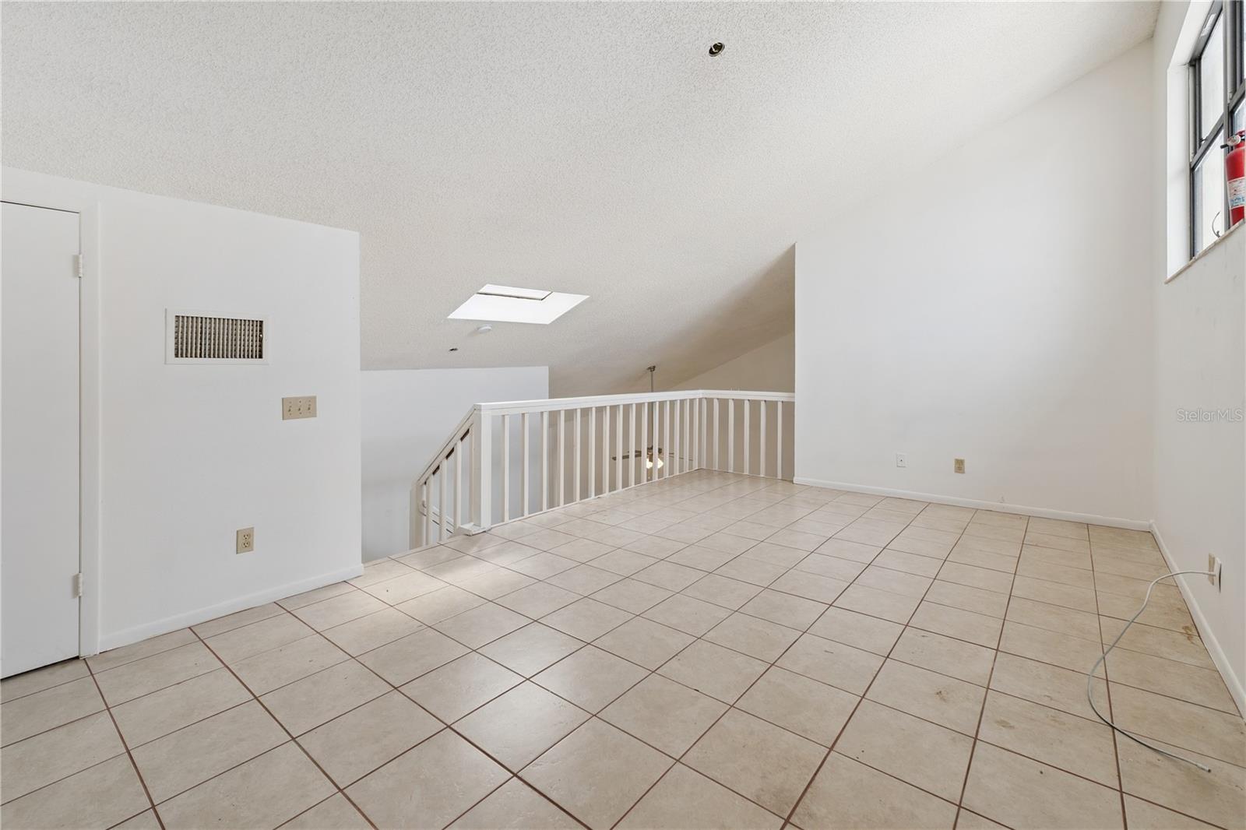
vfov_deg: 77.3
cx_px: 623
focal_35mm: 15
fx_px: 519
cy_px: 415
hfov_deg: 100.4
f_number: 4.5
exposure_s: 1/60
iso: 100
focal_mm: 10
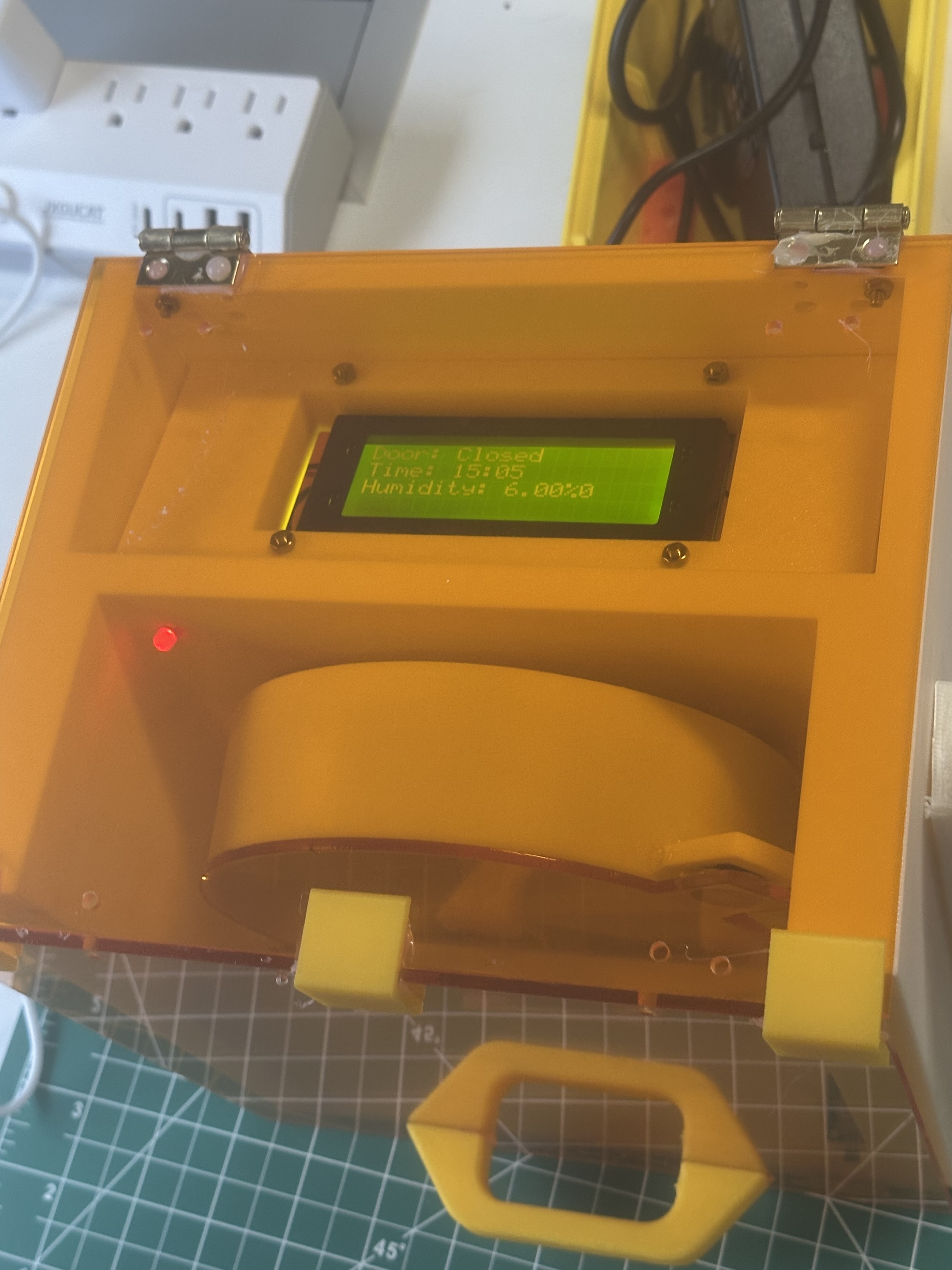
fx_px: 1907
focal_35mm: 52
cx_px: 449
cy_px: 660
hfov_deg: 28.0
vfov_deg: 36.8
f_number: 1.78
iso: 200
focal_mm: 6.86
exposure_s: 1/60
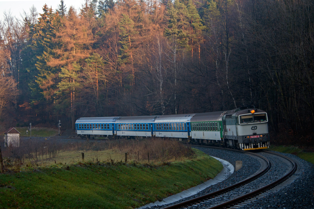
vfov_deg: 12.6
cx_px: 157
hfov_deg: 18.8
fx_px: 951
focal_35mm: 109
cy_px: 104
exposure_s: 1/320
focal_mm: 72.5
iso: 400
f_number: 7.1
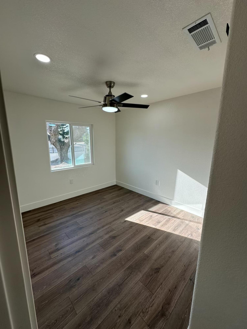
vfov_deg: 102.1
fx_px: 133
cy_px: 164
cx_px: 124
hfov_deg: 85.7
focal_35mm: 14
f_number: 2.2
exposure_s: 1/201
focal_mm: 2.22
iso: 40
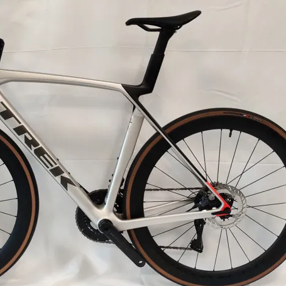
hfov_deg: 39.0
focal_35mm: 42
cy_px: 123
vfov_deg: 39.9
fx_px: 393
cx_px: 73
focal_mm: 4.75
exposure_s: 1/50
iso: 500
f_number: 1.65
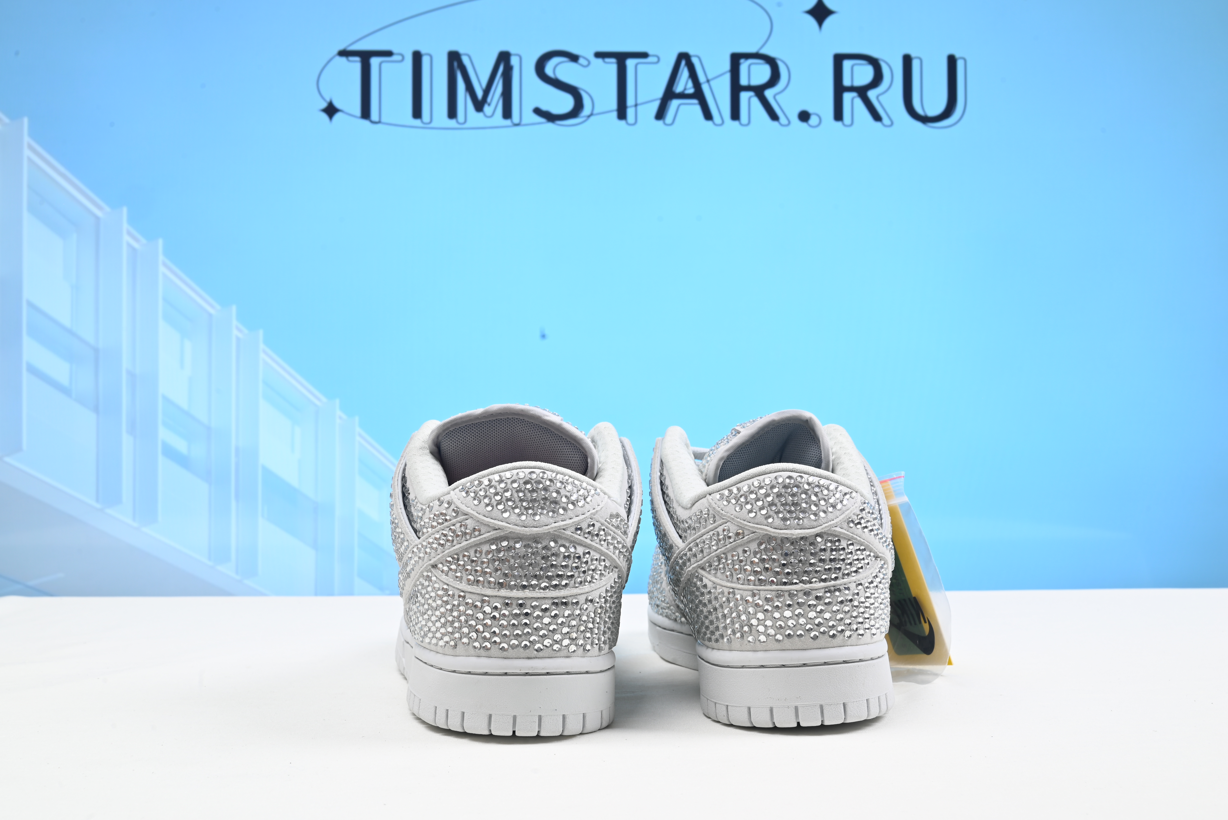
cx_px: 614
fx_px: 1365
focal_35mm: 40
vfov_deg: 33.4
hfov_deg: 48.4
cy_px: 410
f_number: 16
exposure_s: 1/2
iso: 100
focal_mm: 40
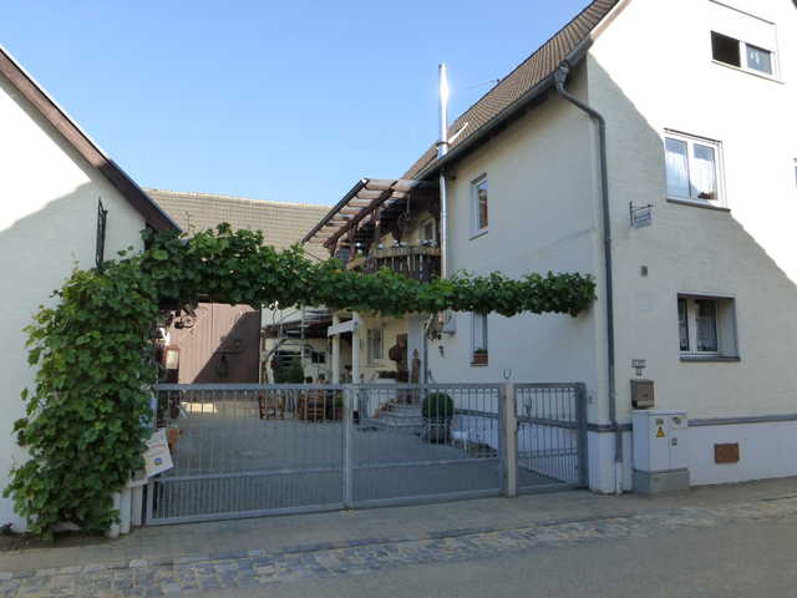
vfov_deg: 54.9
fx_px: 576
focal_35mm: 25
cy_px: 299
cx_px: 398
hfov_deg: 69.4
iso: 200
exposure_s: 1/500
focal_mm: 4.3
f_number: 3.3
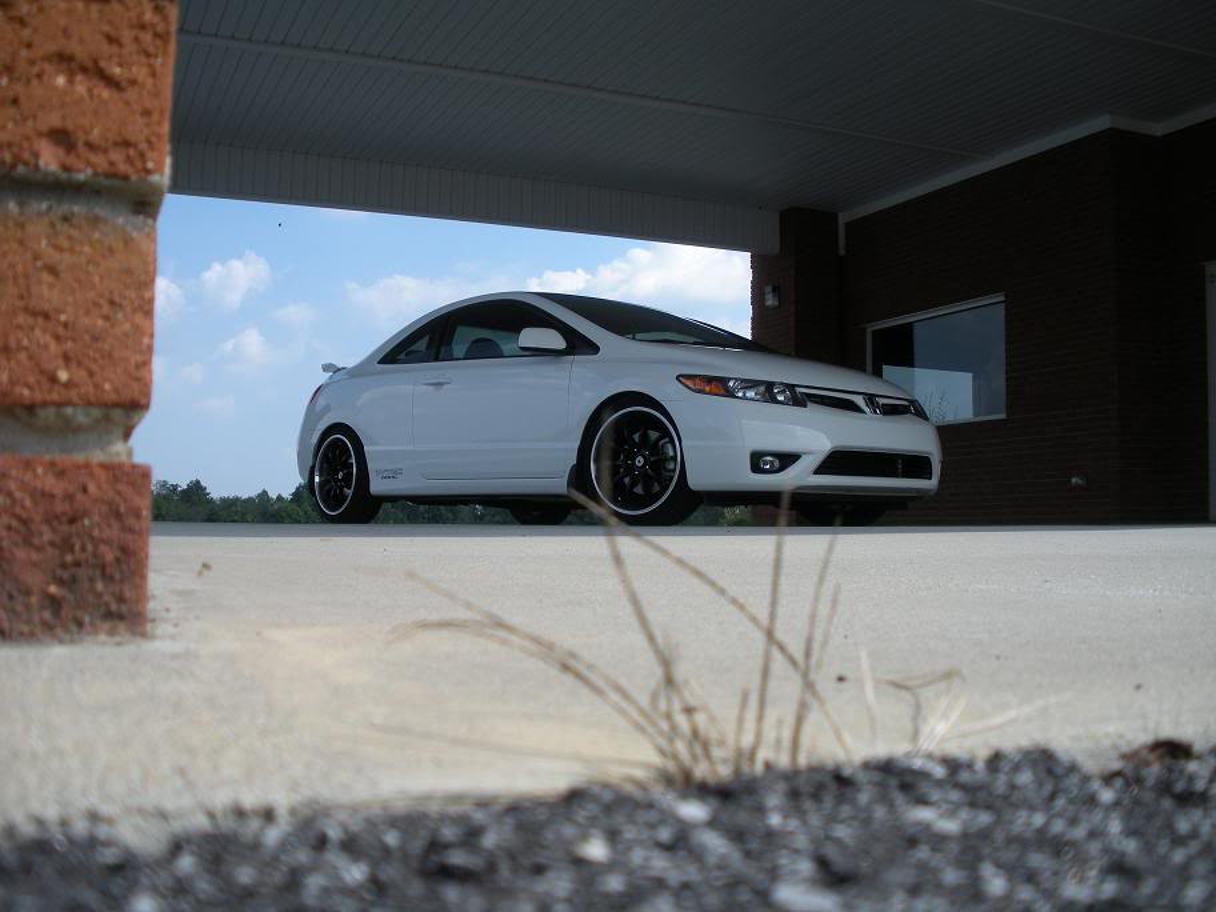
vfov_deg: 39.7
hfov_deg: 51.4
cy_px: 456
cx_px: 608
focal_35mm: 36
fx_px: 1265
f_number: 3.5
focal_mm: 6.3
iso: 64
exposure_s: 1/534
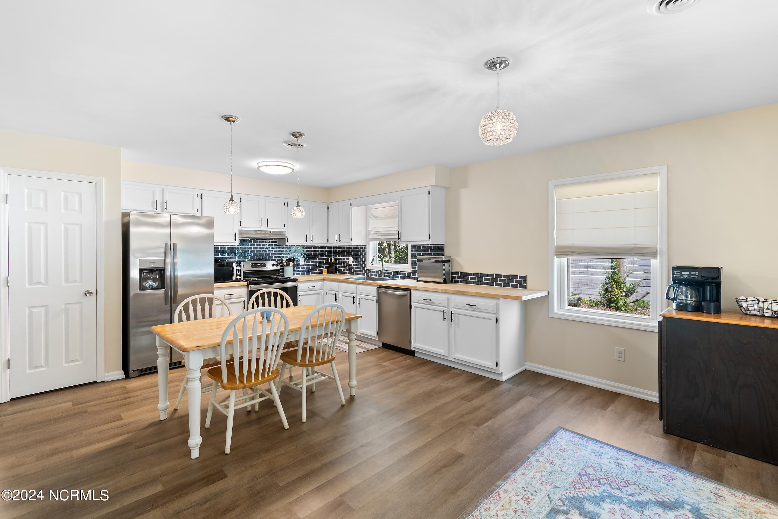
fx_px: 324
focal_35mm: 15
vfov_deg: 77.3
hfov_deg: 100.4
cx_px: 389
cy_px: 260
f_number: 4.5
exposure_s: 1/1.25
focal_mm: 10
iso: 100
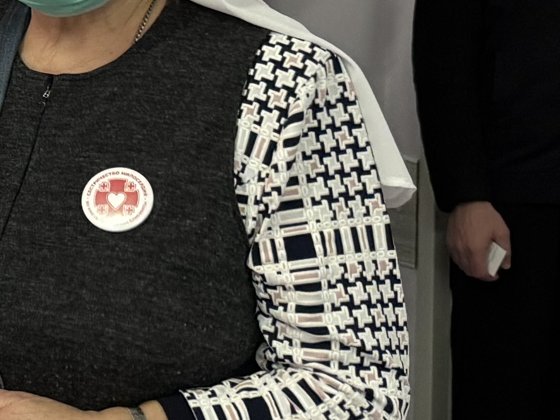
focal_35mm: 123
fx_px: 1990
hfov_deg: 14.2
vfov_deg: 11.7
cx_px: -454
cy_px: -110
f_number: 1.78
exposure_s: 1/50
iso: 320
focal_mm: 6.76
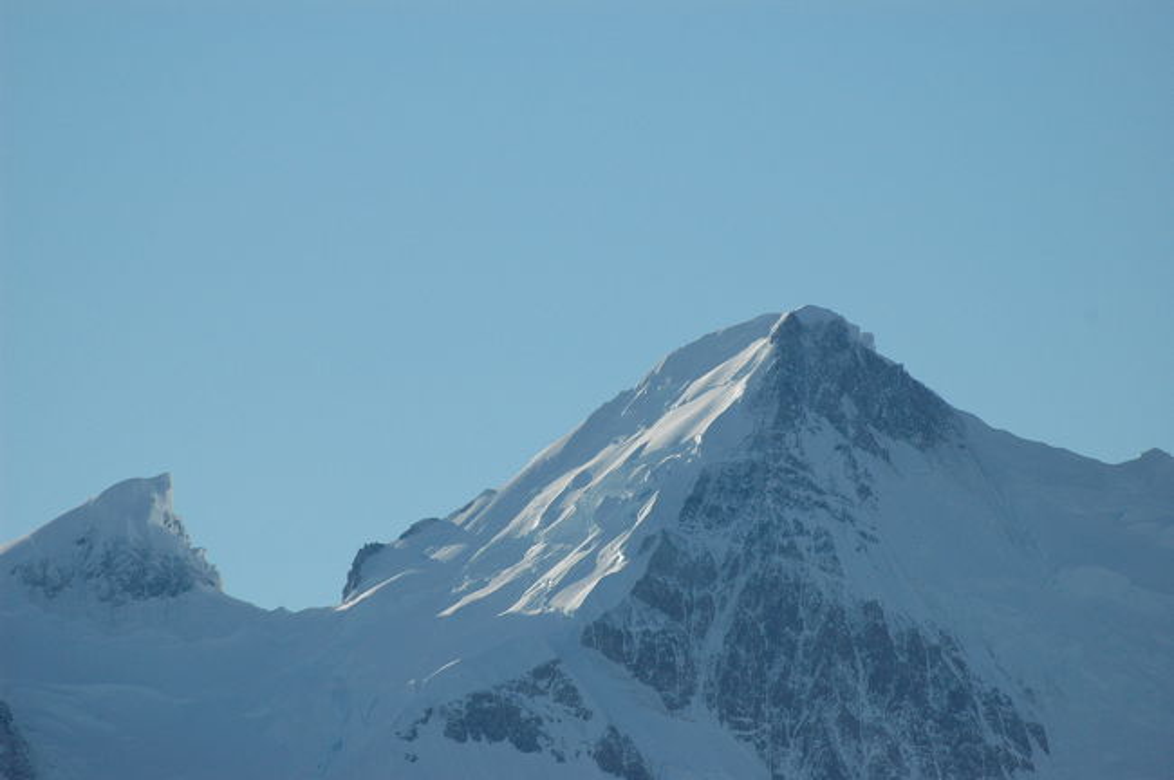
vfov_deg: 3.0
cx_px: 587
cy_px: 390
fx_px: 14660
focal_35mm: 450
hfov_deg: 4.6
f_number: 7.1
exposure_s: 1/3200
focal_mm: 300
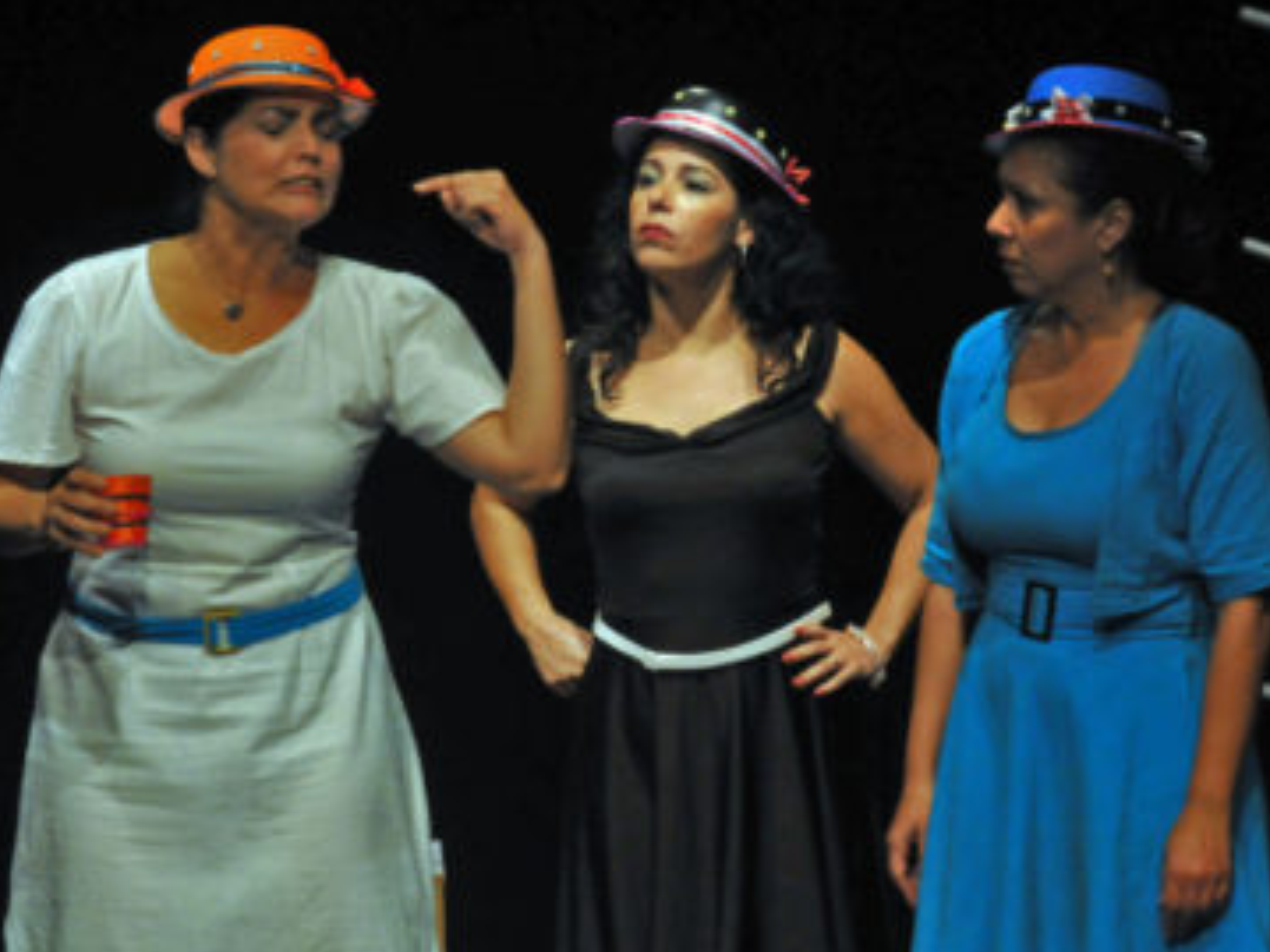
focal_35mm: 238
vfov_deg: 6.3
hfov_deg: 8.3
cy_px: 474
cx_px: 654
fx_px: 8712
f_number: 4.5
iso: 1600
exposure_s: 1/160
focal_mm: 145
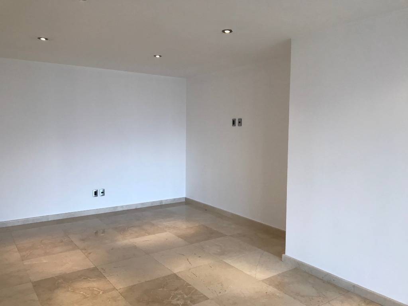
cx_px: 204
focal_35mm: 28
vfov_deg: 49.7
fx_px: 330
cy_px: 153
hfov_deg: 63.4
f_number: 1.8
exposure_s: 1/60
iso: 25
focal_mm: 3.99
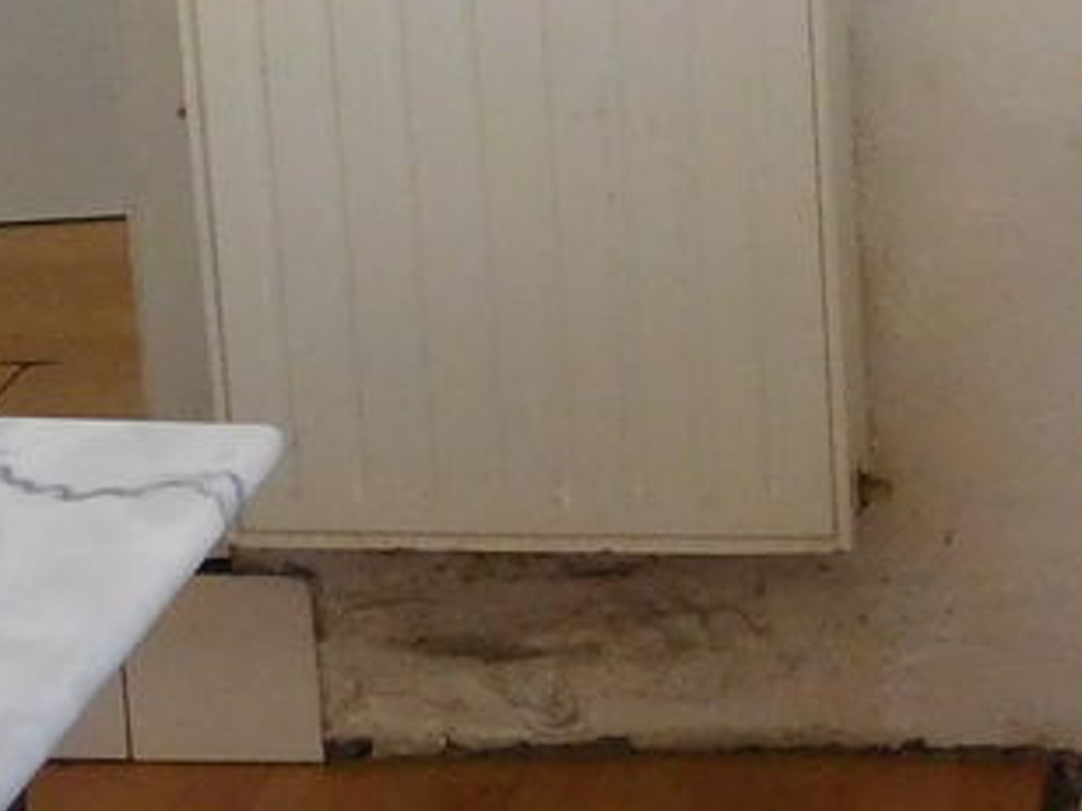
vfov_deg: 11.3
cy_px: -4
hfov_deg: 15.0
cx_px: 906
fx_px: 4063
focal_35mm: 130
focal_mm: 4.5
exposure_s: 1/8
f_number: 3.4
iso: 450
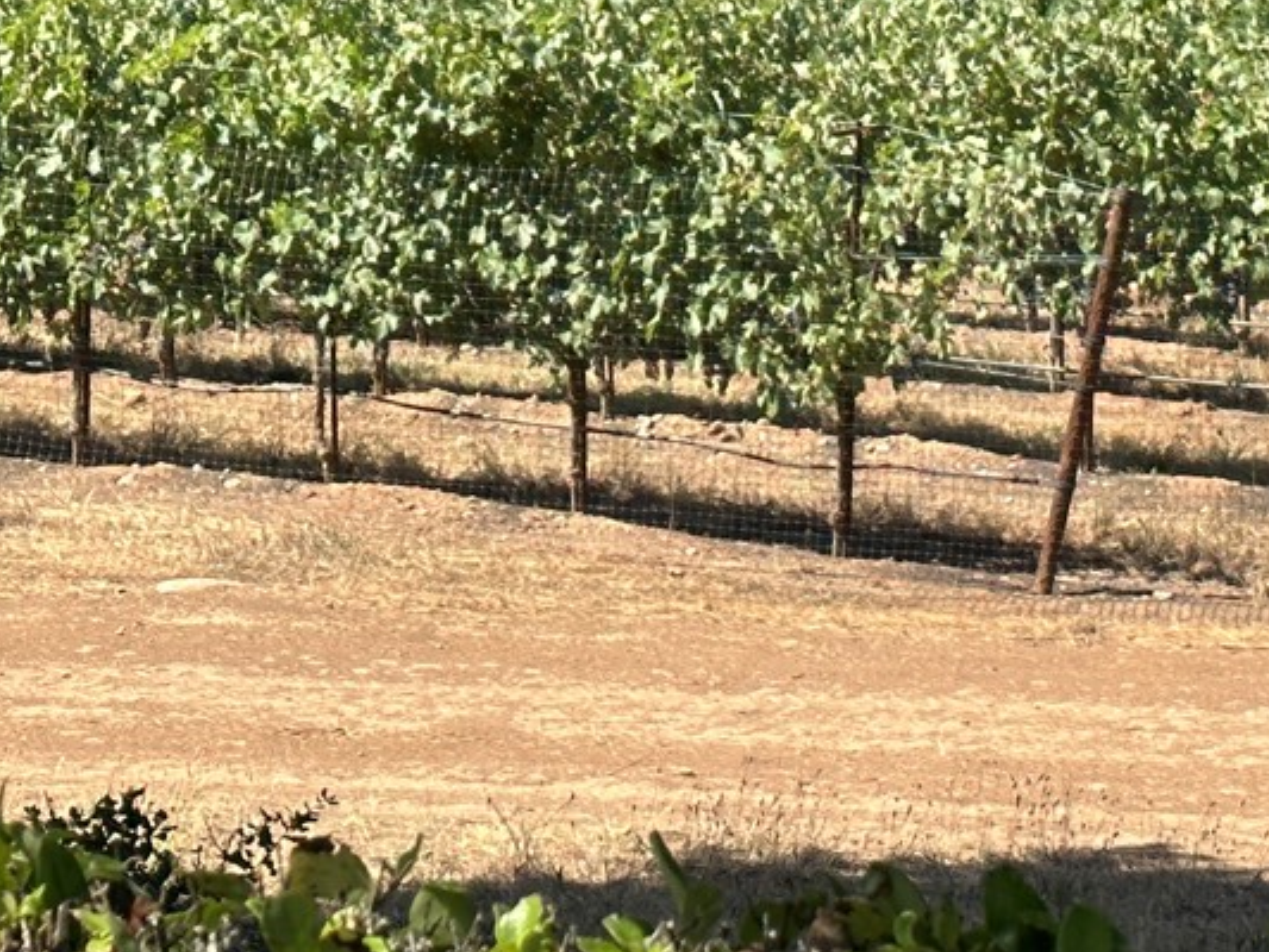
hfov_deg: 13.6
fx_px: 5280
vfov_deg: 10.2
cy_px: 40
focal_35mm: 144
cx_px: 986
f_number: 1.78
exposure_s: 1/1783
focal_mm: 6.86
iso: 64
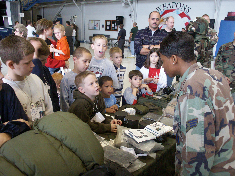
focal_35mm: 30
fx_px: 204
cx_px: 118
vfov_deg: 46.8
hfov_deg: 60.0
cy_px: 88
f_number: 2.8
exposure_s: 1/45
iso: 200
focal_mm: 7.87
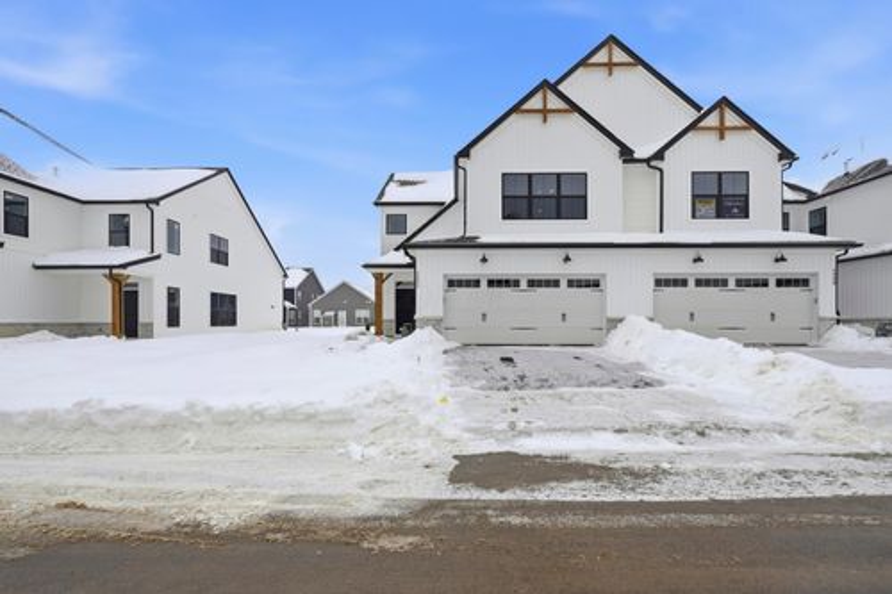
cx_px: 446
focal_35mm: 16
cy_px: 297
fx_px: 409
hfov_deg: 95.0
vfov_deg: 72.0
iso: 100
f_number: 10
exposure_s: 1/2000
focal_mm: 11
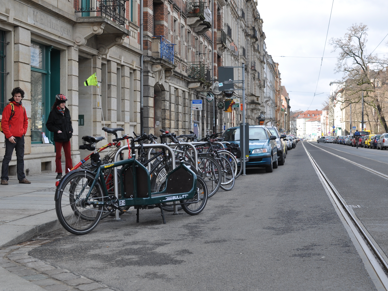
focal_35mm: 58
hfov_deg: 33.4
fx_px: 645
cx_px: 221
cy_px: 145
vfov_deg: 25.4
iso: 200
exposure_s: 1/200
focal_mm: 35
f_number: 7.1
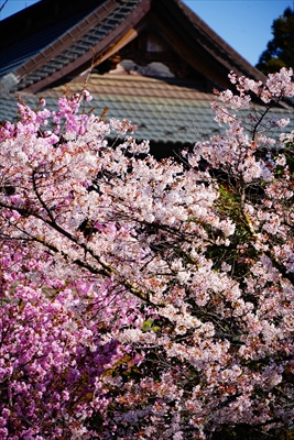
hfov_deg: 5.7
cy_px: 220
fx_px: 2937
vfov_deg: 8.6
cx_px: 147
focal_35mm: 240
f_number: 6.3
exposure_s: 1/200
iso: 50
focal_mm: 240
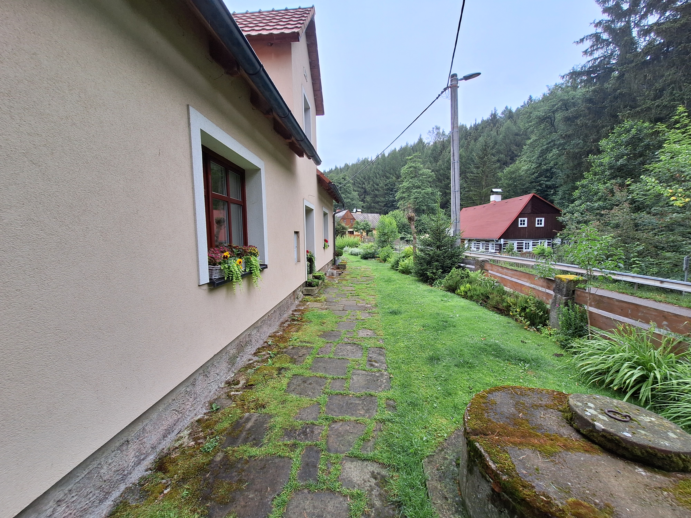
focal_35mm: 13
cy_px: 259
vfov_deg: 89.9
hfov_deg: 106.2
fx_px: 260
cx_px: 346
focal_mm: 1.74
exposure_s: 1/154
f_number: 2.2
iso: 40
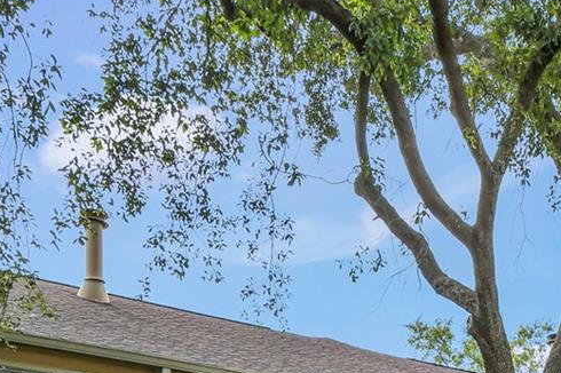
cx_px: 544
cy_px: 602
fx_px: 763
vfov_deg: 21.6
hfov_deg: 36.8
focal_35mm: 49
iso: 100
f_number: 7.1
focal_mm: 10
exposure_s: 1/100
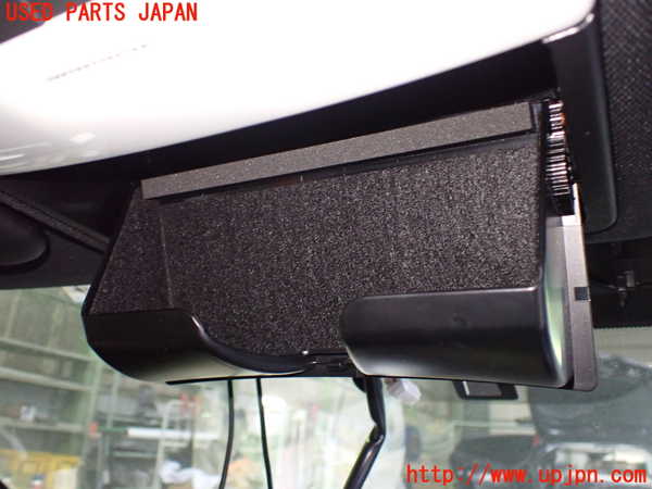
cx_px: 326
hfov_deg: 60.0
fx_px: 565
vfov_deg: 46.8
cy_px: 244
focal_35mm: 30
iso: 800
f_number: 2.3
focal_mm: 5.4
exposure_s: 1/30
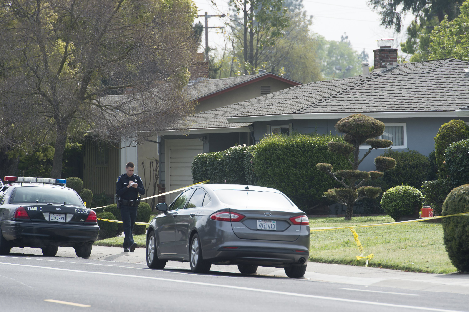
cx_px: 234
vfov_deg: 4.9
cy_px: 156
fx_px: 3646
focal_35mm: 280
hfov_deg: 7.4
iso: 400
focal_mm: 280
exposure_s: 1/800
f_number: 8
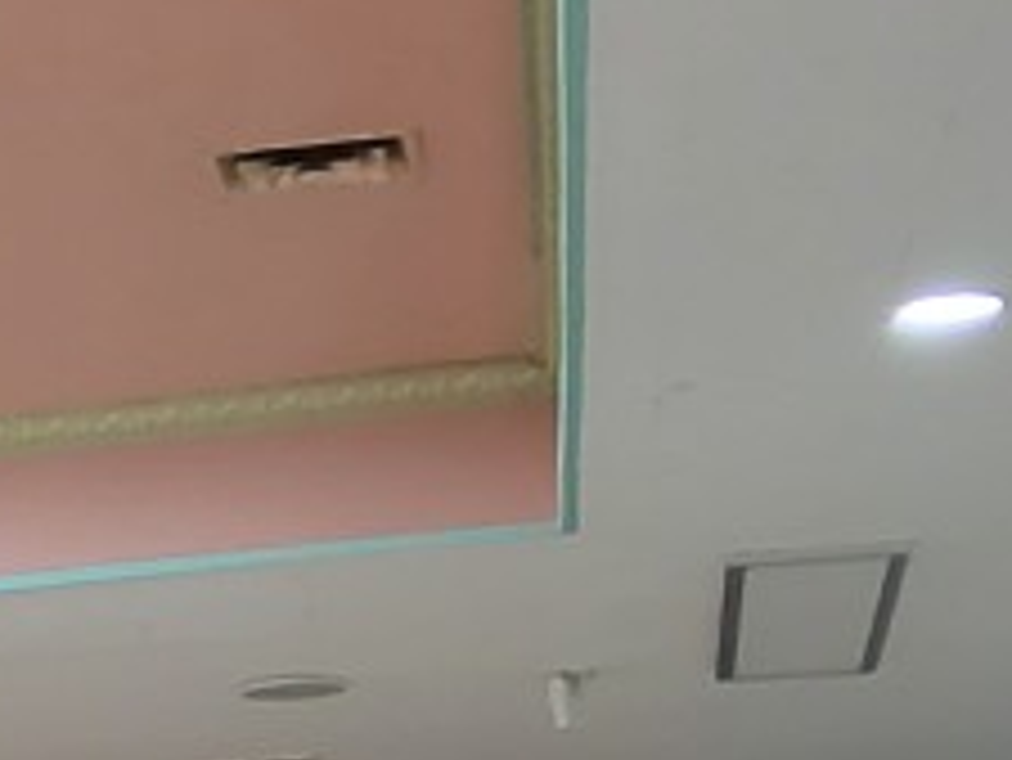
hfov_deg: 12.2
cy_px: 1848
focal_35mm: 148
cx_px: -850
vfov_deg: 9.0
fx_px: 4329
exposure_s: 1/50
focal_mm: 3.98
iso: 320
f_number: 1.8
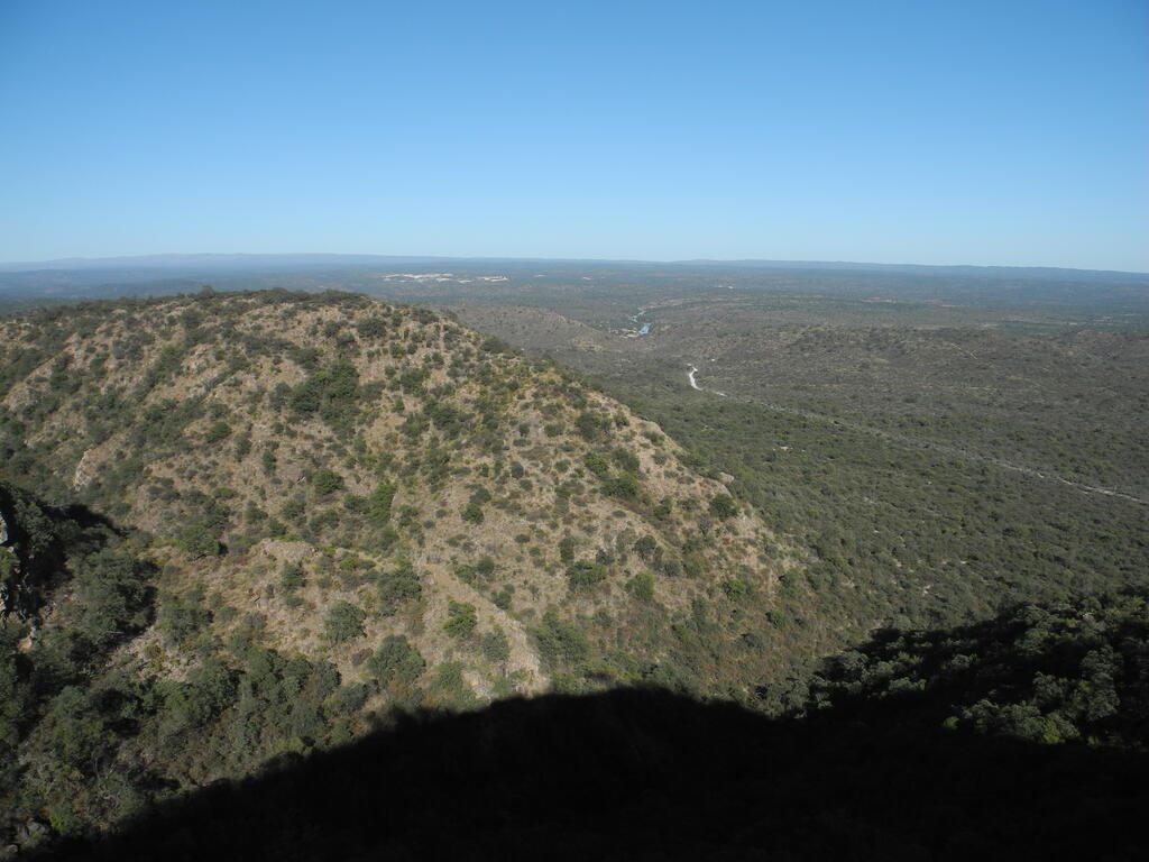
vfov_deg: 49.7
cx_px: 574
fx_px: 929
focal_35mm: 28
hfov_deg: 63.4
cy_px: 431
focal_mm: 6
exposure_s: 1/800
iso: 100
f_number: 4.5
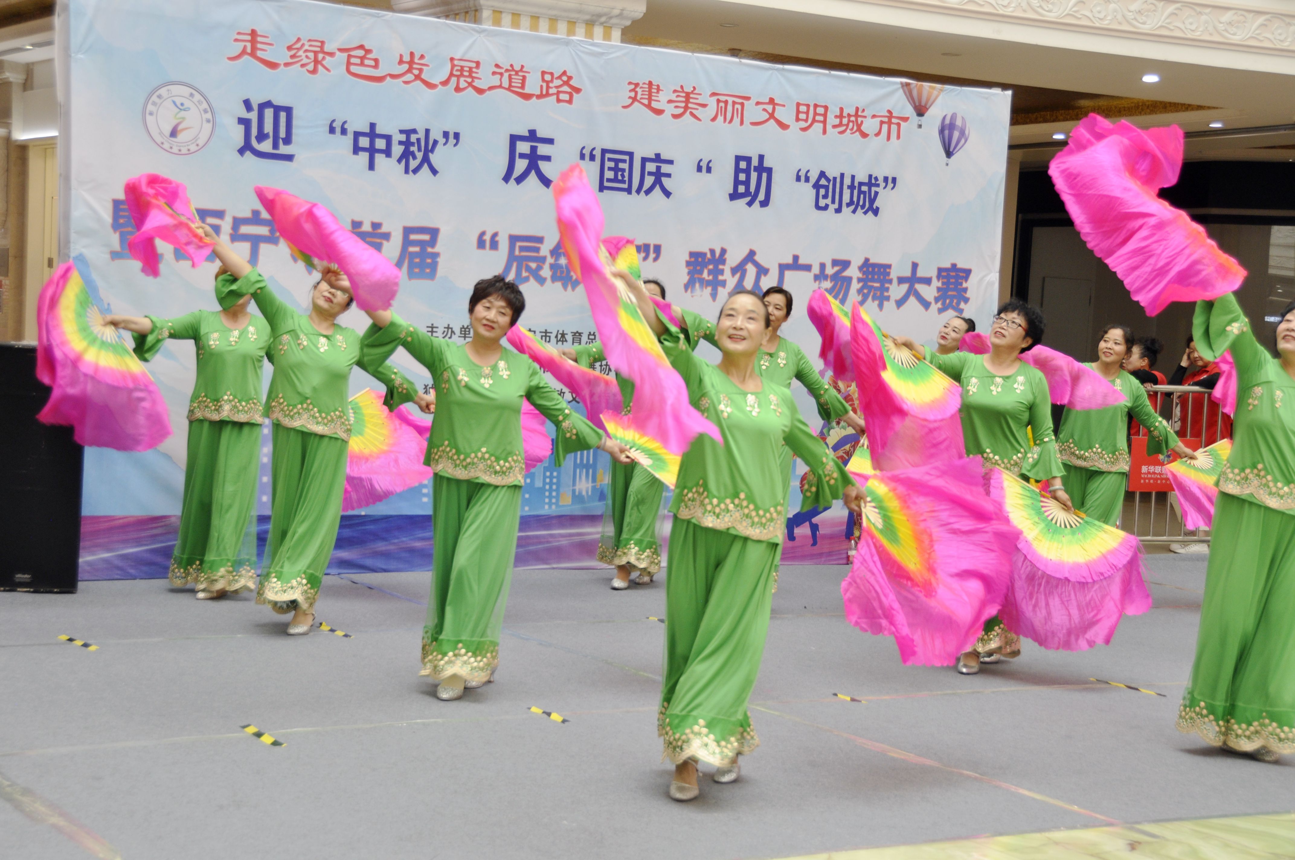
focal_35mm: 60
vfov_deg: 22.6
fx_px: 2156
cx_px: 648
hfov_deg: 33.4
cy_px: 430
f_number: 5
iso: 400
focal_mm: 40
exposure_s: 1/100
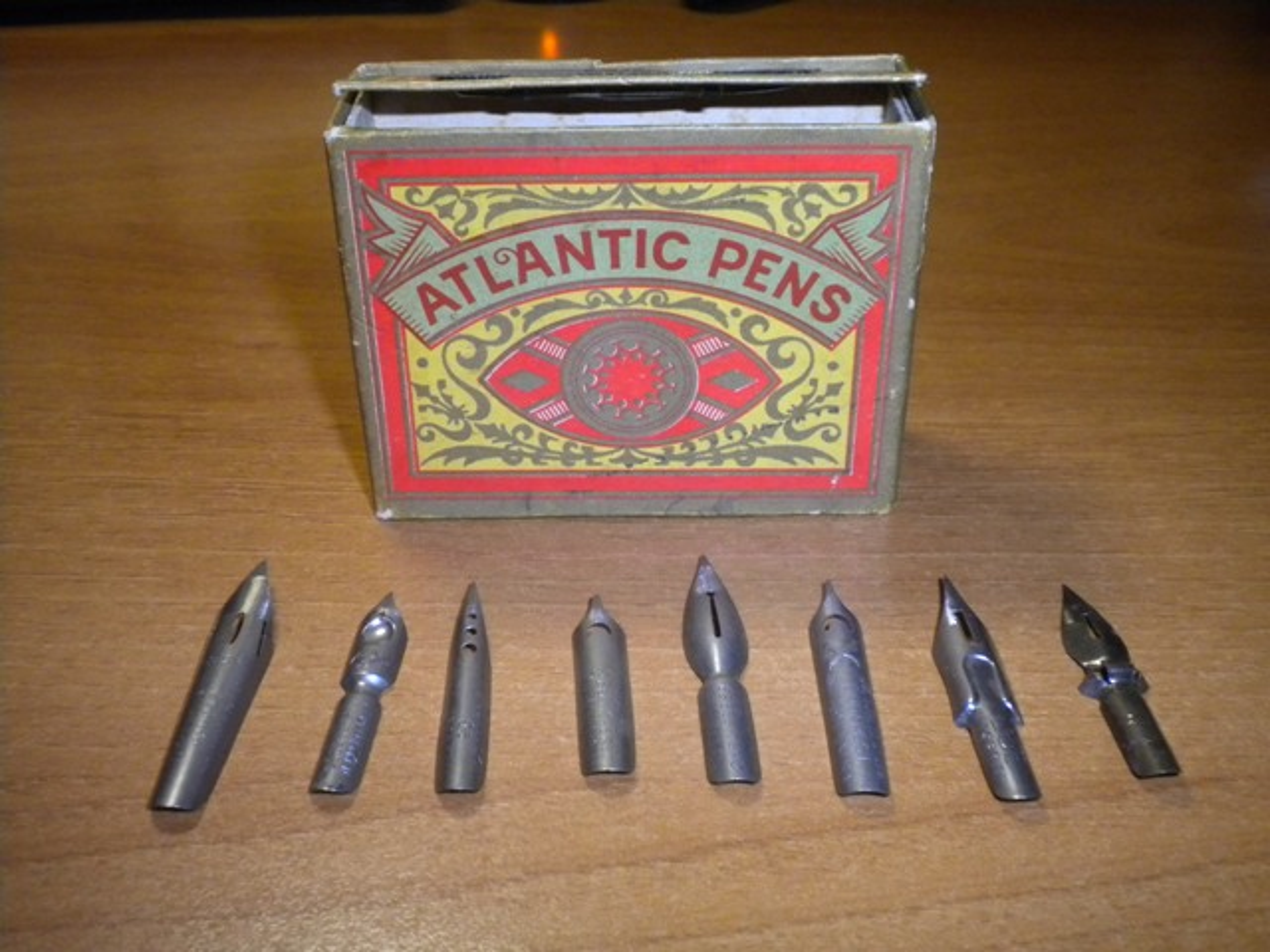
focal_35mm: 41
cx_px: 635
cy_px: 476
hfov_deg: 45.8
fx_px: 1504
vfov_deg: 35.1
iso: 400
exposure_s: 1/30
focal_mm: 7.4
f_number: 4.9
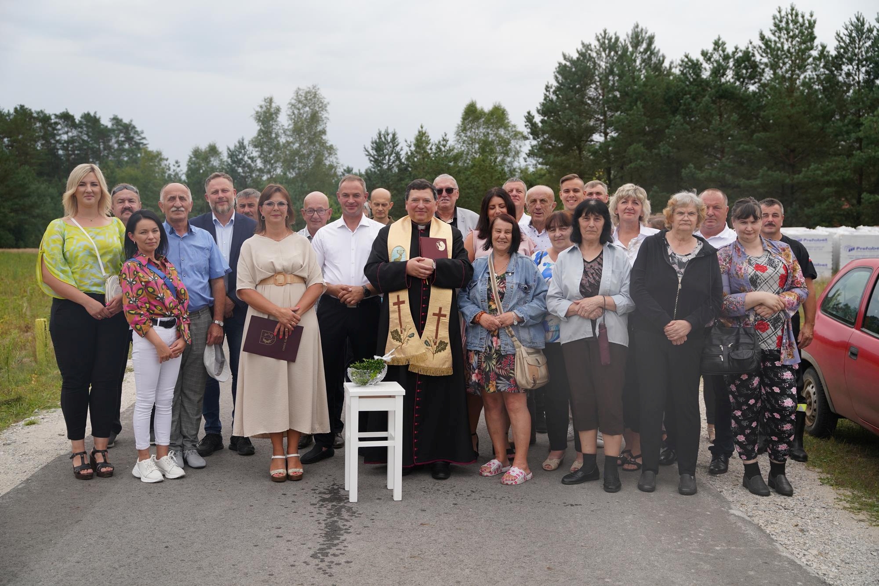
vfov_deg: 32.6
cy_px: 293
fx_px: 1004
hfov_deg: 47.3
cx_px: 440
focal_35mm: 41
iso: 800
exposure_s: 1/4000
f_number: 3.5
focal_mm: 41.1
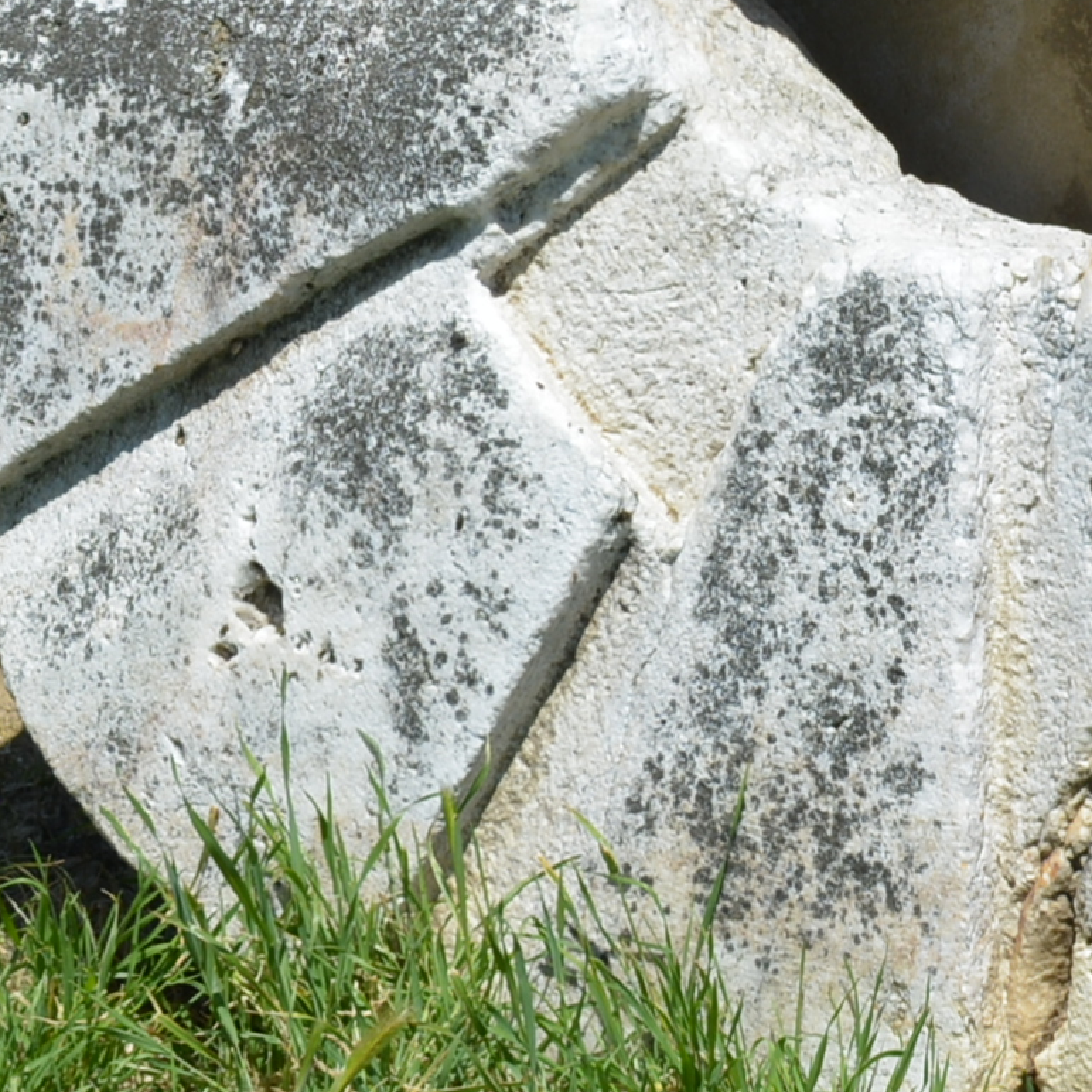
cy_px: -627
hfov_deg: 9.0
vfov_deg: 8.8
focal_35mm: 193
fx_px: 6888
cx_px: 900
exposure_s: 1/320
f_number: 8
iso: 100
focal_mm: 26
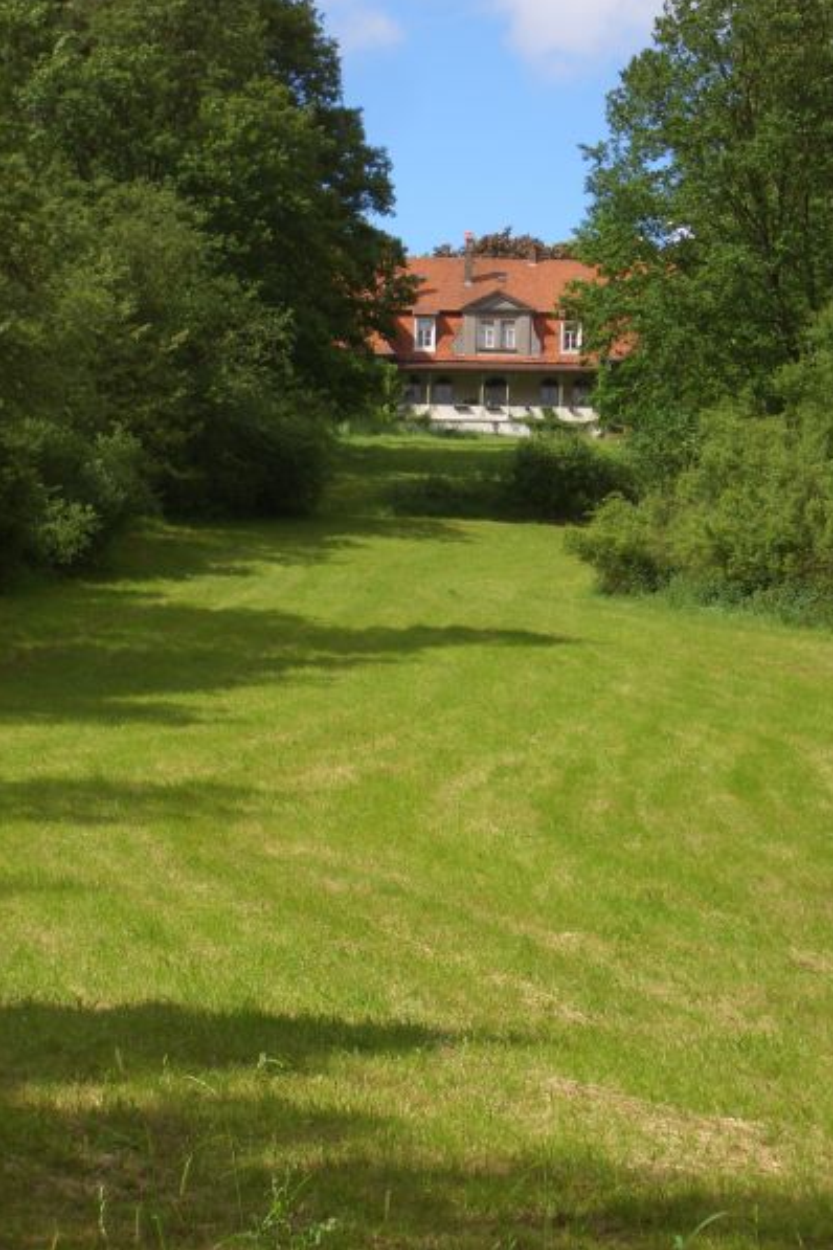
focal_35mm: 92
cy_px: 624
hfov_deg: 14.9
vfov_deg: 22.1
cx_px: 467
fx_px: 3193
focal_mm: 14.6
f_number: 4.4
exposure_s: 1/400
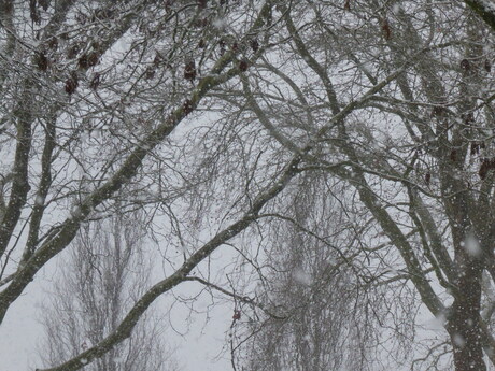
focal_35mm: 222
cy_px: 186
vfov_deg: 6.7
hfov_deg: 8.9
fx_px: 3175
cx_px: 248
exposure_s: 1/320
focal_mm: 35.8
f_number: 5.6
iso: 500
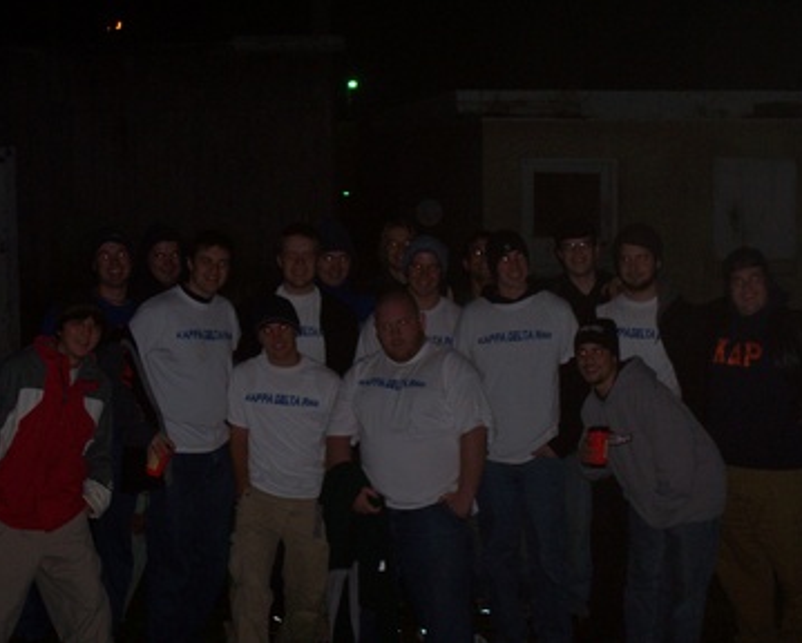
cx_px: 392
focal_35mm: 69
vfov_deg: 22.2
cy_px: 320
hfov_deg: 27.5
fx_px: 1640
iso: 140
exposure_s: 1/137
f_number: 3.6
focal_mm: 10.8
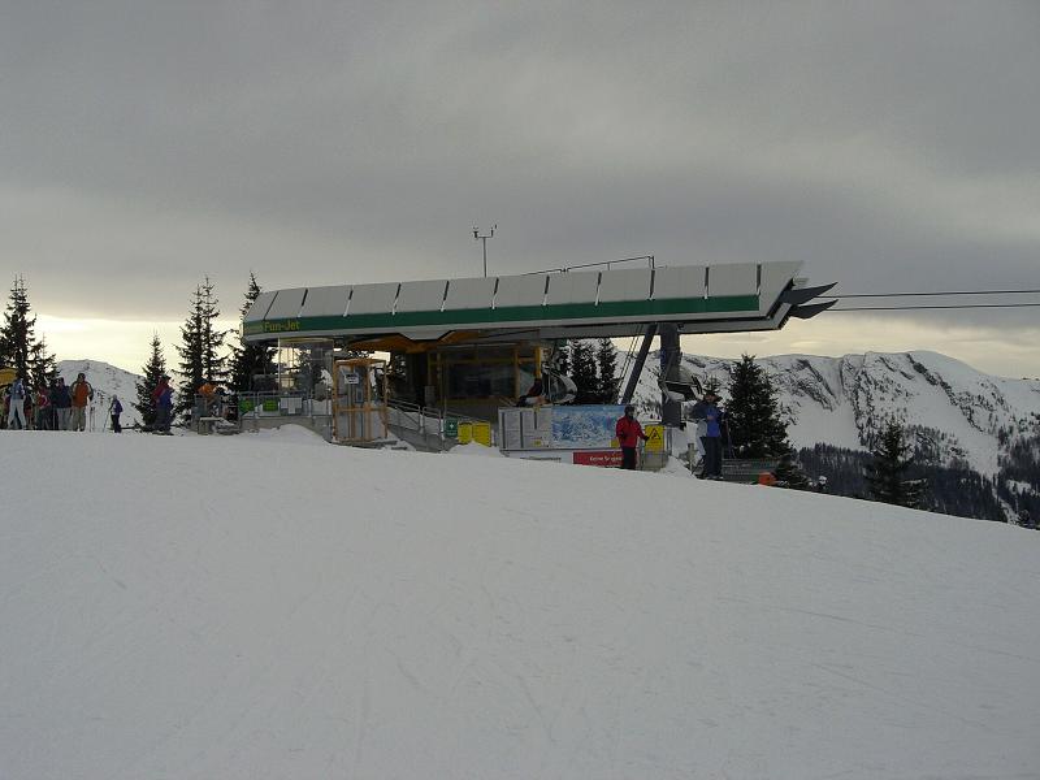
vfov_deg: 37.7
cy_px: 390
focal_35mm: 38
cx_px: 520
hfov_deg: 49.0
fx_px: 1142
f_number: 4.4
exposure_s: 1/1000
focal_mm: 6.3
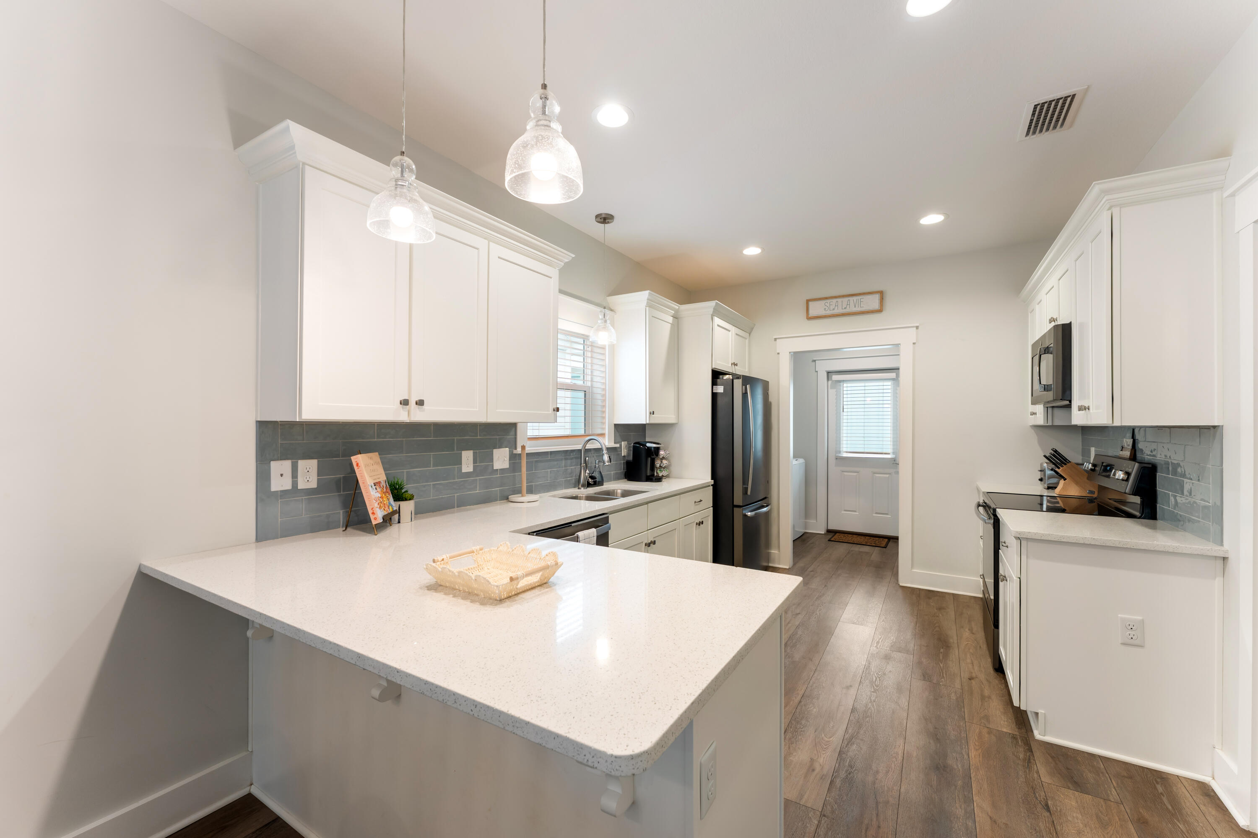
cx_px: 629
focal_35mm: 14
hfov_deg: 104.3
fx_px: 489
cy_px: 419
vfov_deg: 81.2
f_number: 8
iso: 320
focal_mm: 14
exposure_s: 1/5
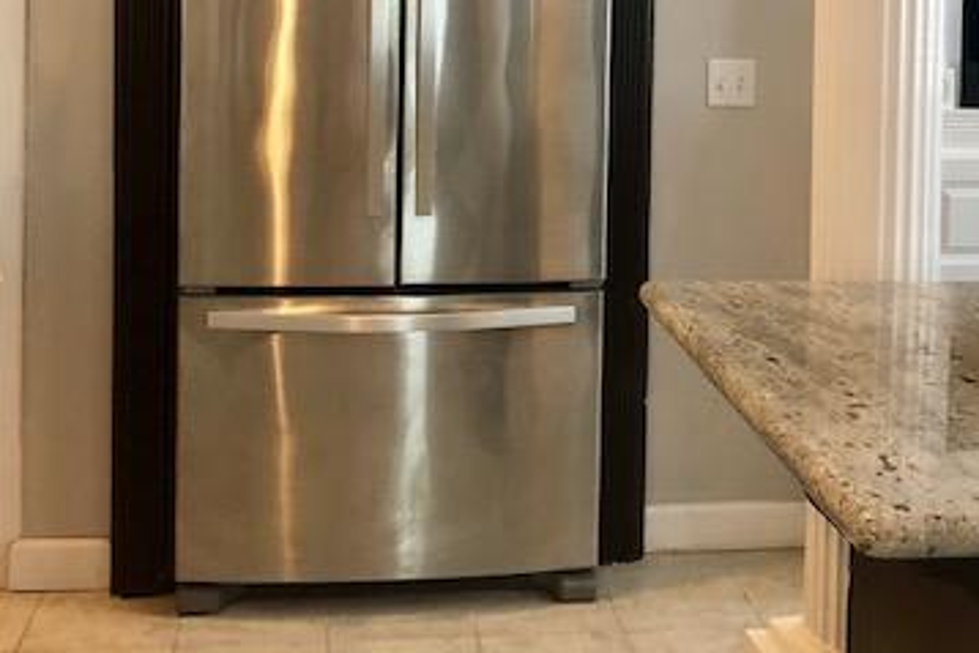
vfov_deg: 25.1
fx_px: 1415
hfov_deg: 38.2
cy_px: 41
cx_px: 503
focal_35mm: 52
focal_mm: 3.99
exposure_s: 1/15
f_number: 1.8
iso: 64
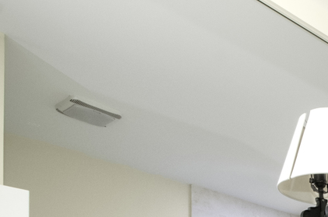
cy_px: 362
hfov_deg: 26.6
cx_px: 471
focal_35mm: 58
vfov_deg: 19.1
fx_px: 527
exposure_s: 1/250
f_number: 9
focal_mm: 10
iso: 640
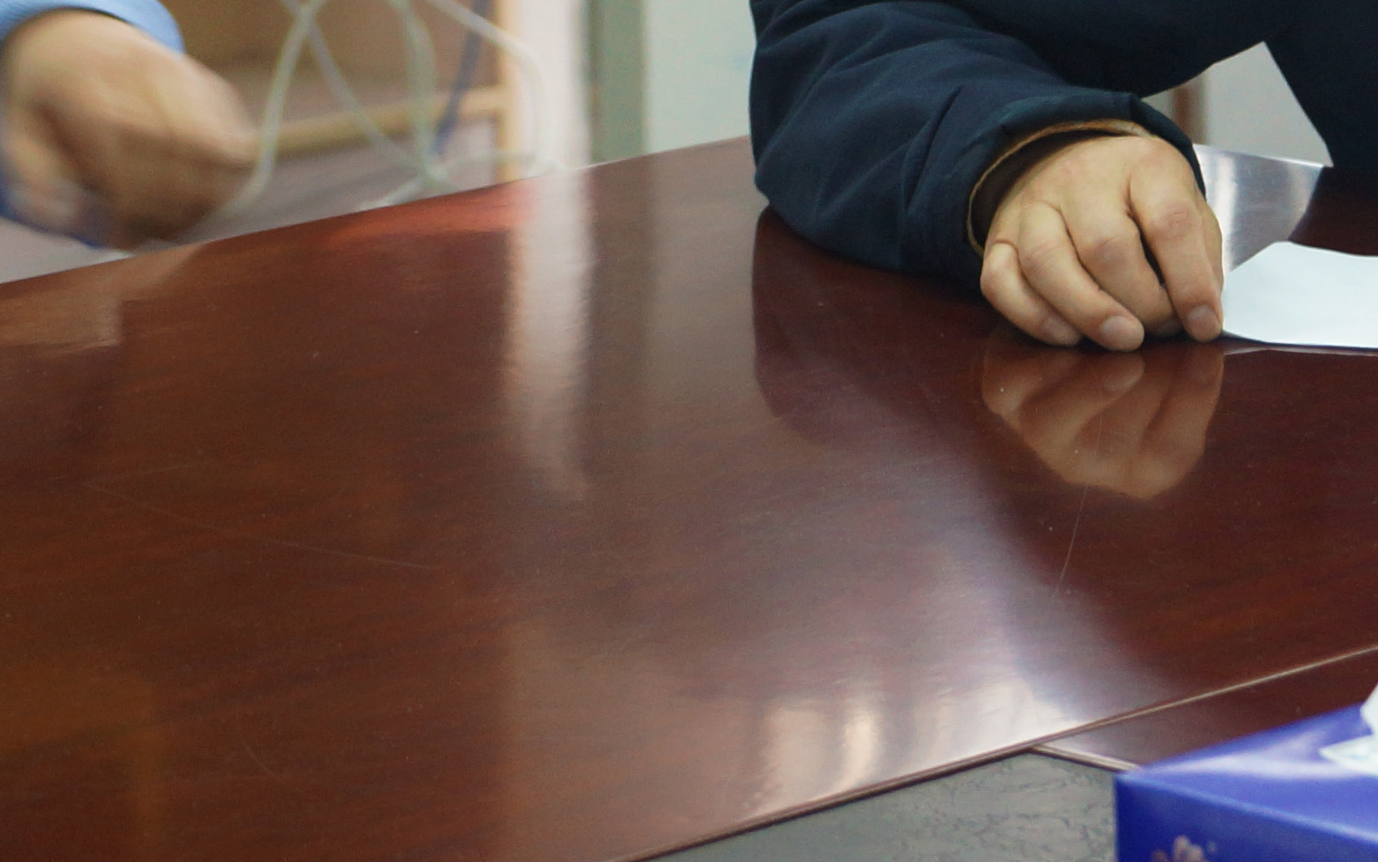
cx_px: 1812
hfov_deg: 18.0
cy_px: -604
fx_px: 4056
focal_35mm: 108
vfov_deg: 11.4
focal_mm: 22
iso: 500
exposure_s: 1/60
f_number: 4
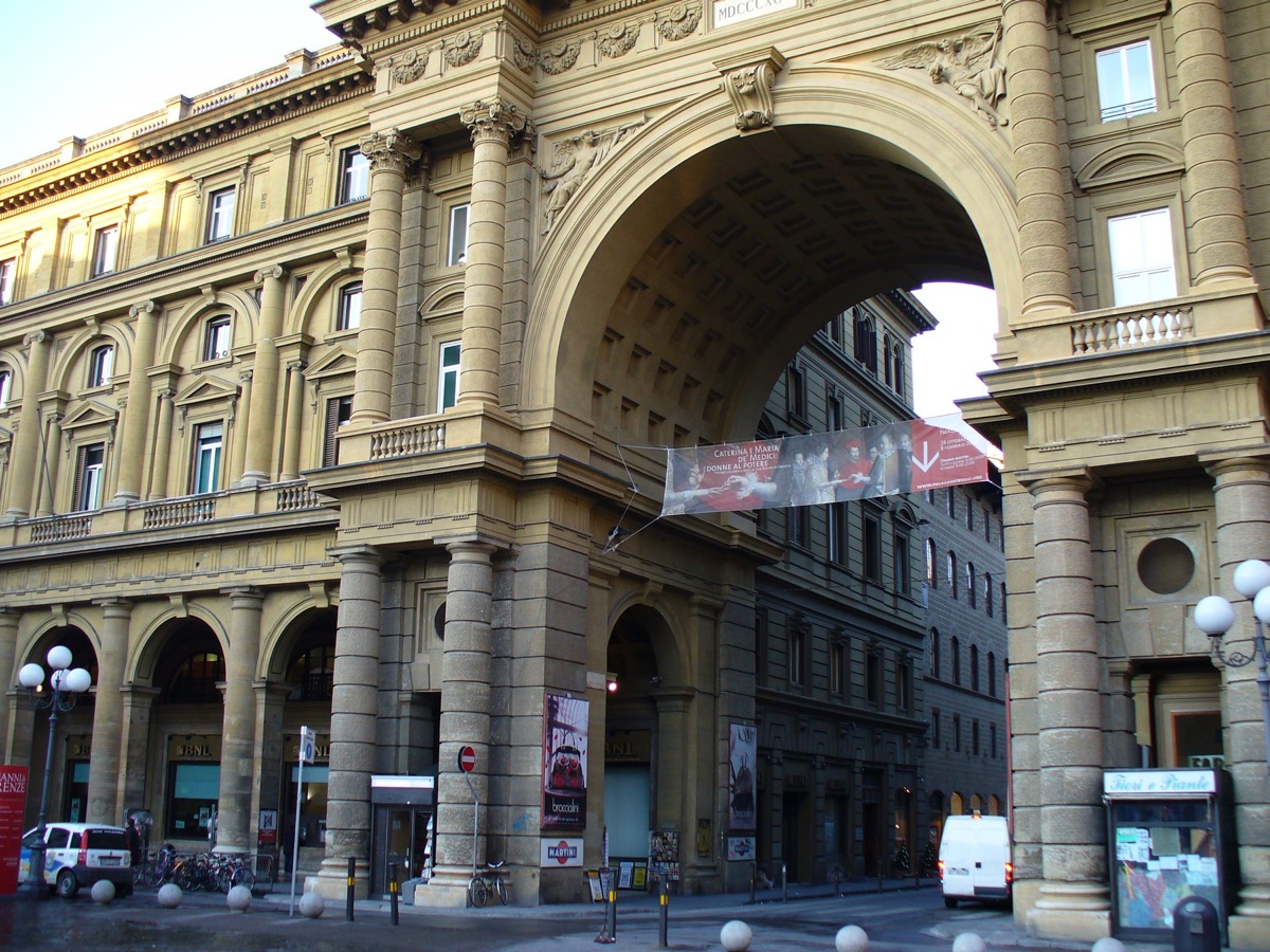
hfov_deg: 50.1
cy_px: 476
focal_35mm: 37
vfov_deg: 38.7
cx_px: 635
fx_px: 1357
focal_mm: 6.1
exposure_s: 1/80
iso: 80
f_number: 2.8
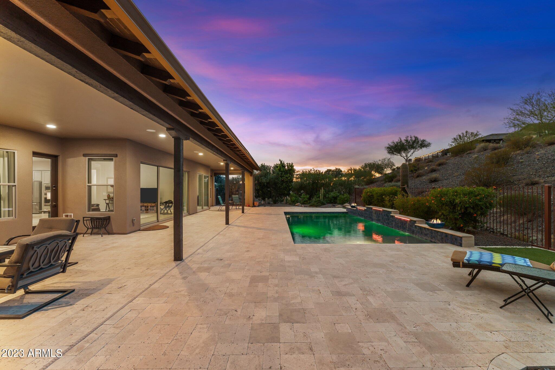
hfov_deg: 104.3
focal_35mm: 14
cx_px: 278
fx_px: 216
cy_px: 185
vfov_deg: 81.2
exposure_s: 1/2.5
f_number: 8
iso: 400
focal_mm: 14
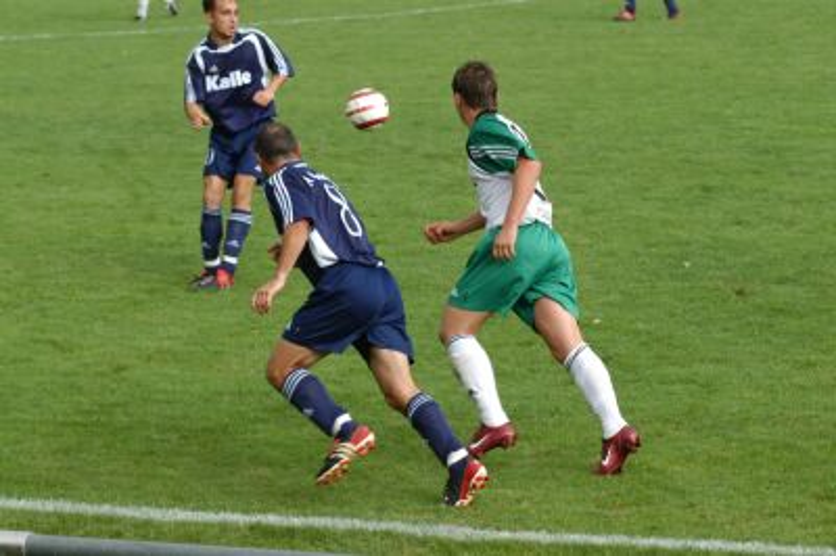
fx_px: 3828
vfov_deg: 8.3
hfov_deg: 12.5
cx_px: 418
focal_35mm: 165
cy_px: 278
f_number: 5.6
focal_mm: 110
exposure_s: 1/400
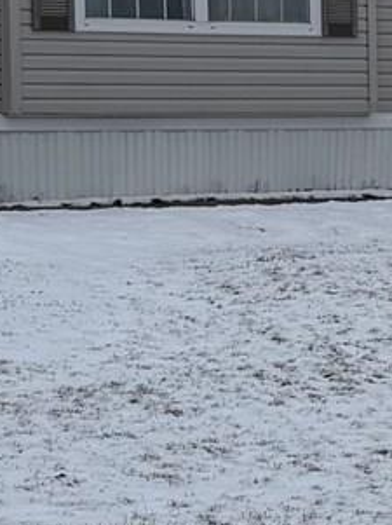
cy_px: 286
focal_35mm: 184
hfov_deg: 7.7
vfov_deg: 10.8
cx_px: 824
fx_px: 2784
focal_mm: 6.76
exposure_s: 1/1689
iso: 80
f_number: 1.78
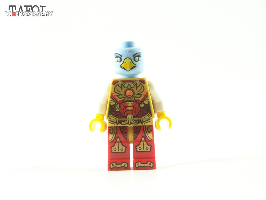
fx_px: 807
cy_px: 100
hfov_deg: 18.7
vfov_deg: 14.1
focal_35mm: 105
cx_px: 133
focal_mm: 17.5
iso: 400
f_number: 3.2
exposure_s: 1/60
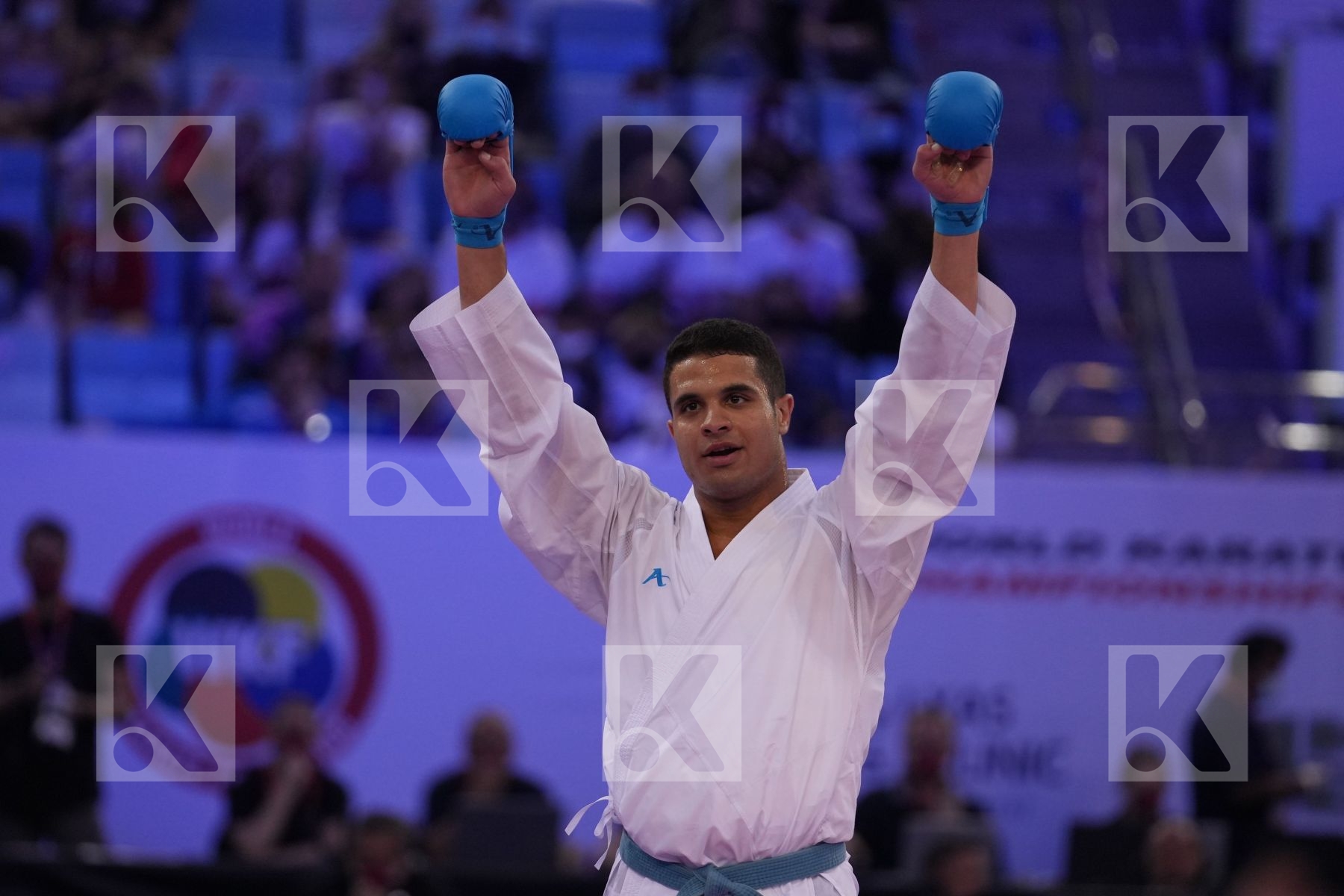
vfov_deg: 4.6
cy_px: 448
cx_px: 672
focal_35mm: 300
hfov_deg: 6.9
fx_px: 11199
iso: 1250
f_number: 2.8
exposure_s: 1/1000
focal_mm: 200
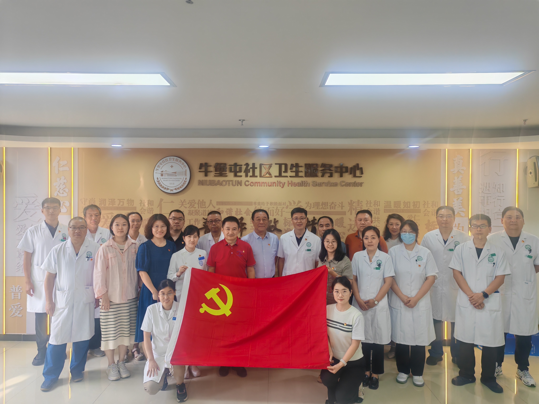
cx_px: 270
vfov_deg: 51.4
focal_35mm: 27
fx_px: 420
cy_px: 202
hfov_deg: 65.3
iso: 80
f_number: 1.95
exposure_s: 1/100
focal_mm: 5.52
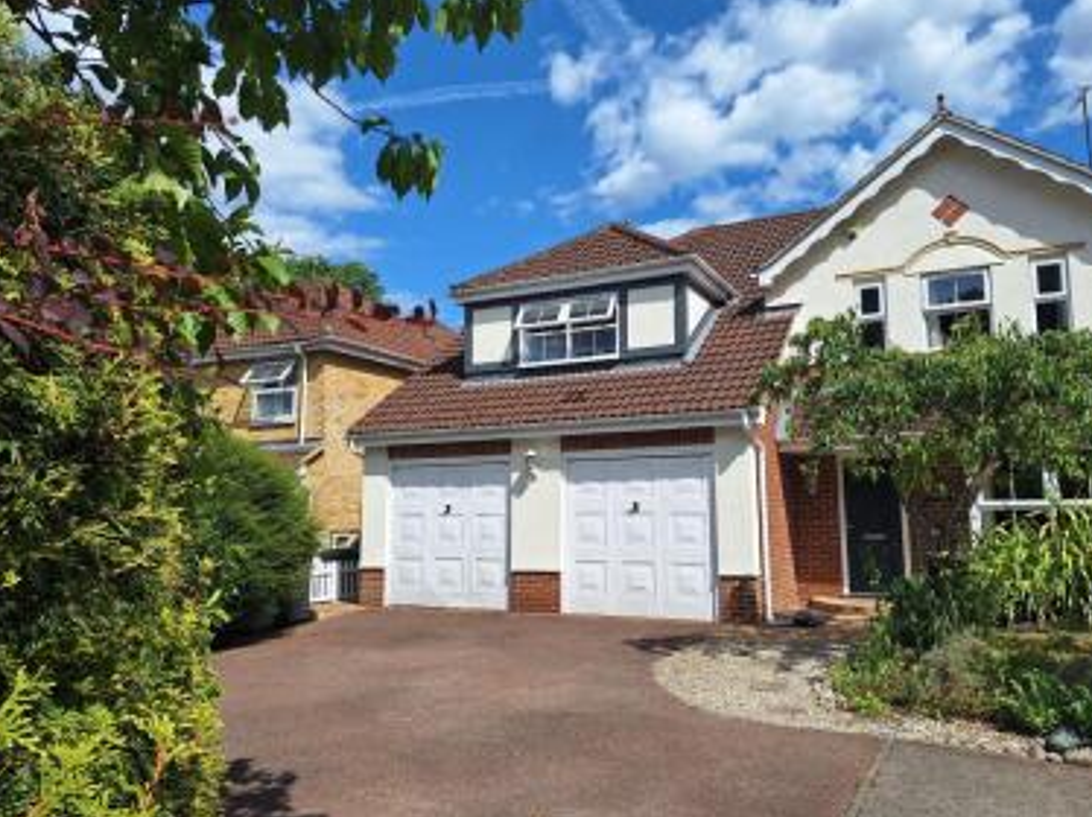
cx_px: 585
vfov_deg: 53.0
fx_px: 820
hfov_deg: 67.3
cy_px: 401
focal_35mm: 26
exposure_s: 1/3584
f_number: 1.8
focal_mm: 5.54
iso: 40
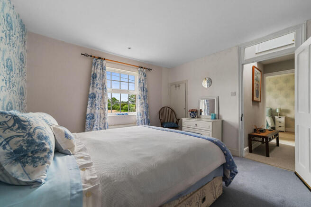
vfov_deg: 81.1
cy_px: 104
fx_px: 121
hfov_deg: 104.3
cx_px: 156
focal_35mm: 14
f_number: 8
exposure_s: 1/3
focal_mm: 14
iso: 400
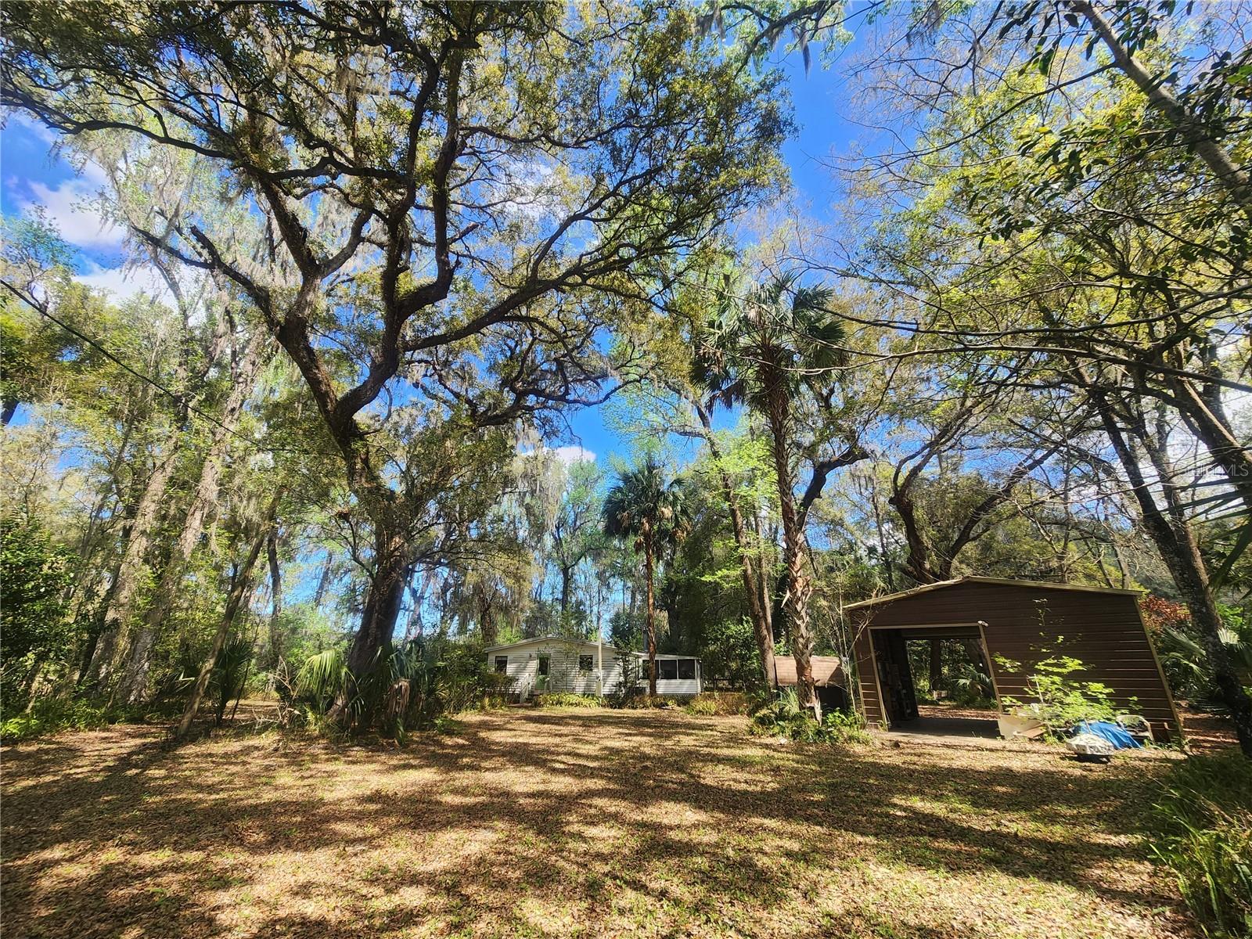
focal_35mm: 13
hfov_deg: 106.2
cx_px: 626
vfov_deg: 89.9
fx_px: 470
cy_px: 470
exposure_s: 1/381
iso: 50
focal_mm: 2.2
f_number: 2.2
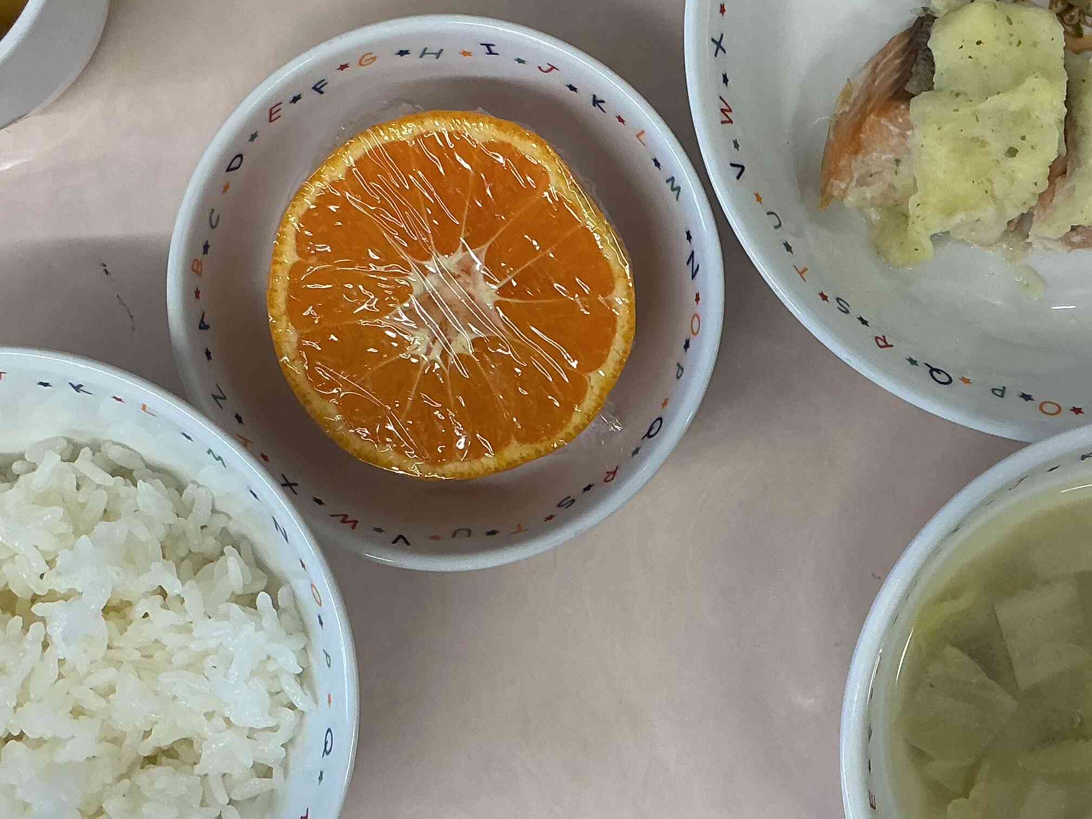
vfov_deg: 25.2
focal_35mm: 58
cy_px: 347
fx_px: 1830
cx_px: 572
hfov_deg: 33.2
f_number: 1.8
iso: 40
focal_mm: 3
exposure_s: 1/120
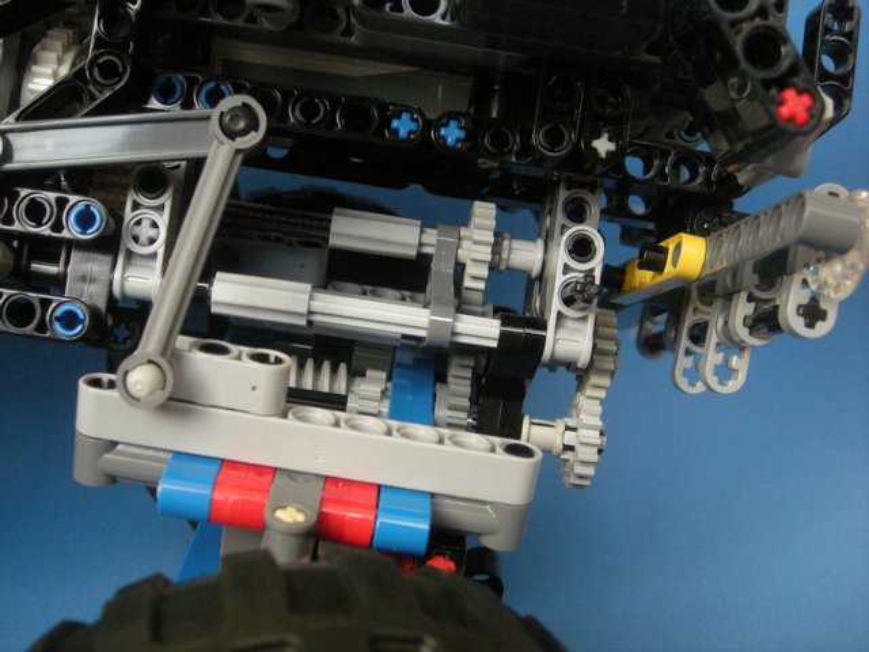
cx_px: 434
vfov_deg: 29.7
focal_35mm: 49
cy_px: 326
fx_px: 1230
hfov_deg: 38.9
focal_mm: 7.9
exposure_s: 1/60
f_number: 3.2
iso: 353
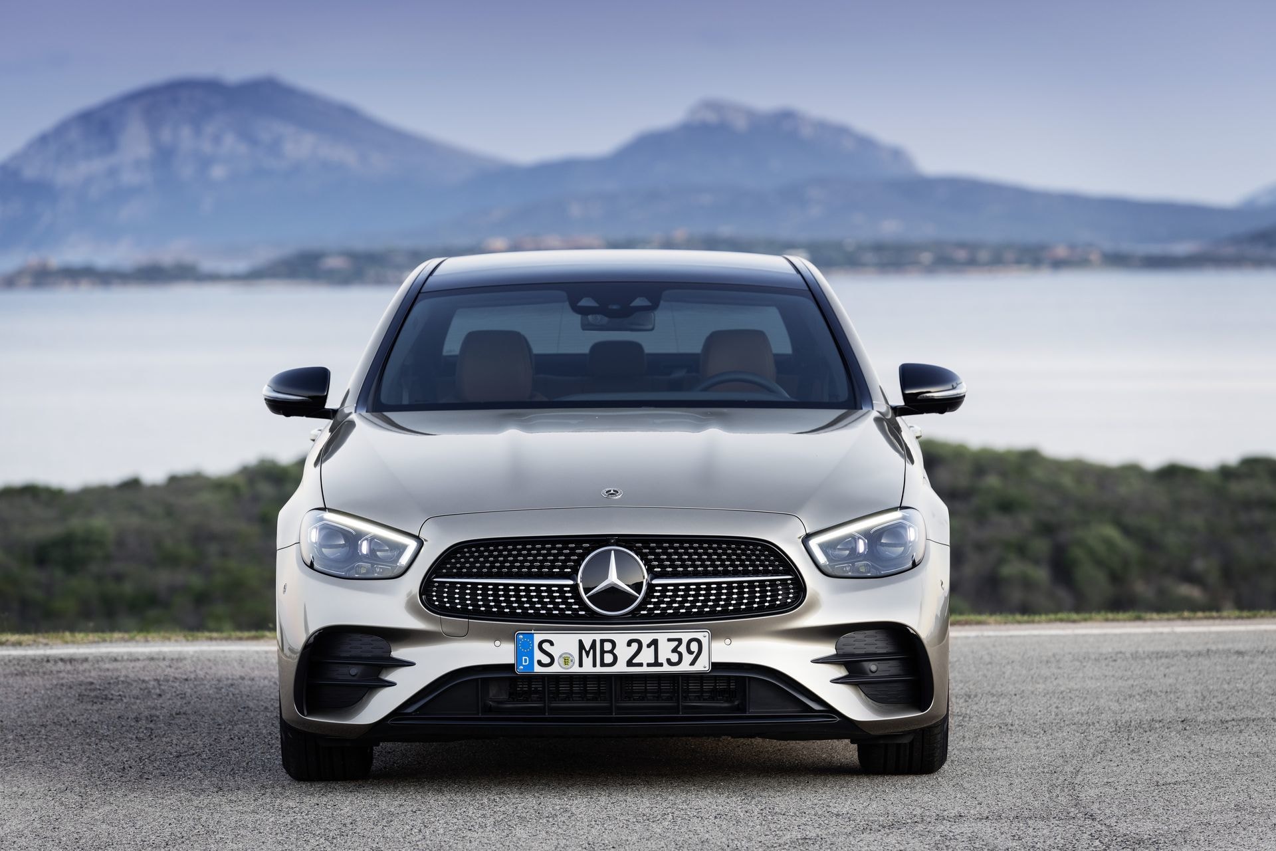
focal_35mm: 185
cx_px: 638
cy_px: 426
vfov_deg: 7.4
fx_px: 6557
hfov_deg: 11.1
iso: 200
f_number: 5.6
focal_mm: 185
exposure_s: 1/30
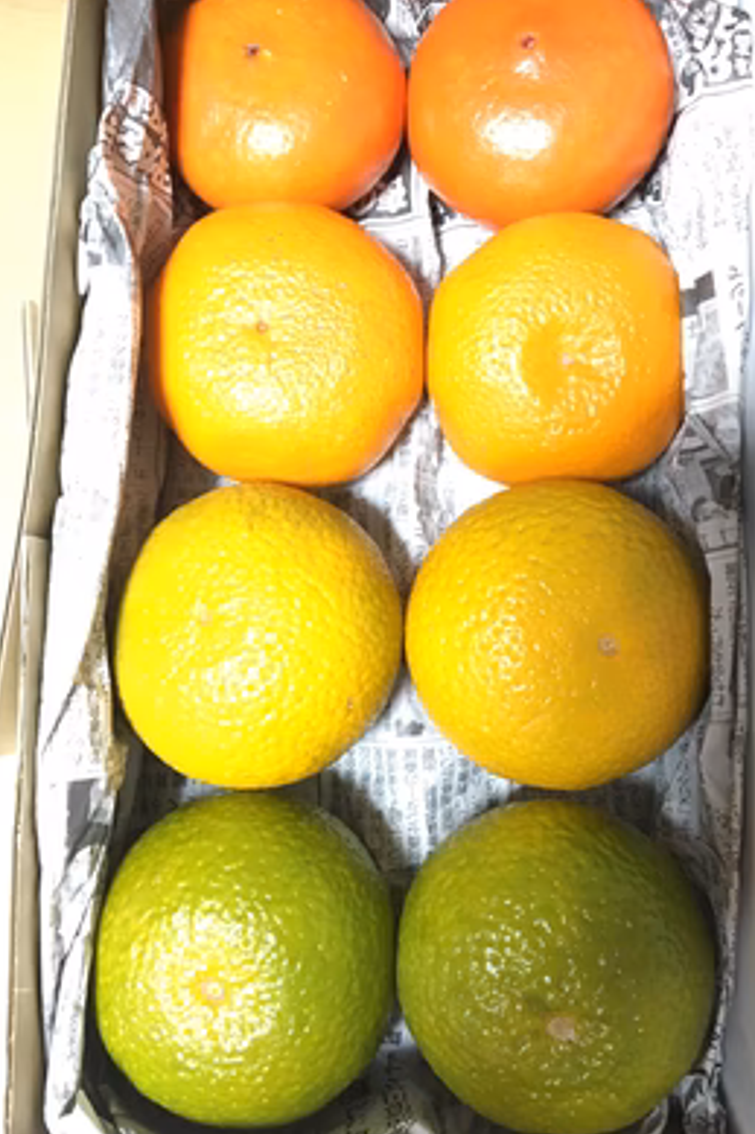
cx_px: 382
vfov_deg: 60.3
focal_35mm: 31
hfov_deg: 42.3
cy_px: 568
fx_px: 976
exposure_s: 1/17
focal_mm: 4.15
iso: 200
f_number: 2.2
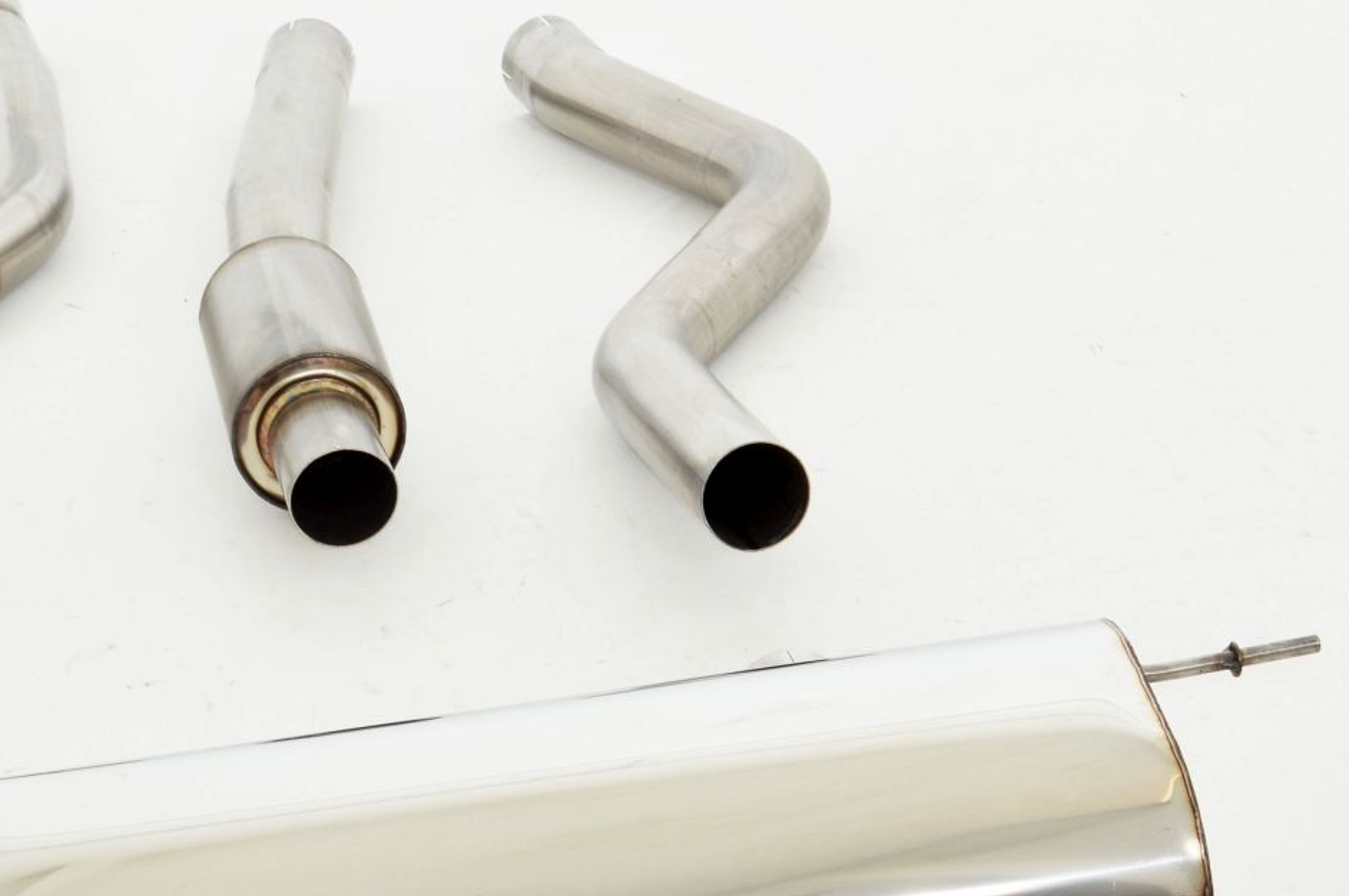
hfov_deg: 19.1
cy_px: 701
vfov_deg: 12.7
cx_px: 523
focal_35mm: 107
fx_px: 4006
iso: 200
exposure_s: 1/160
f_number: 10
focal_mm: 35
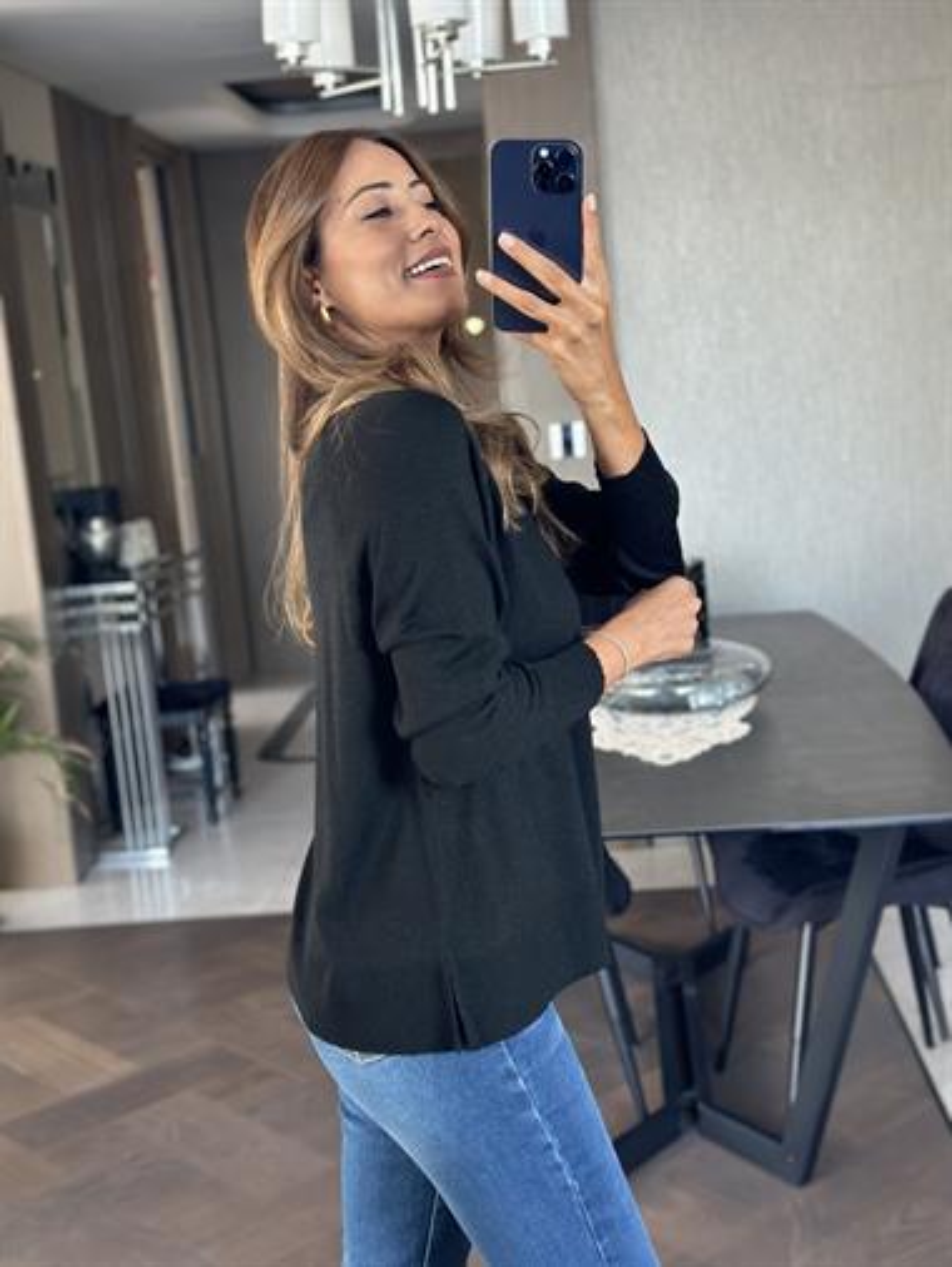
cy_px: 634
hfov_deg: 30.3
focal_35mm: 48
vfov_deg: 39.6
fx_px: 1759
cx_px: 476
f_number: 1.78
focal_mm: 6.86
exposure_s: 1/60
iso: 125
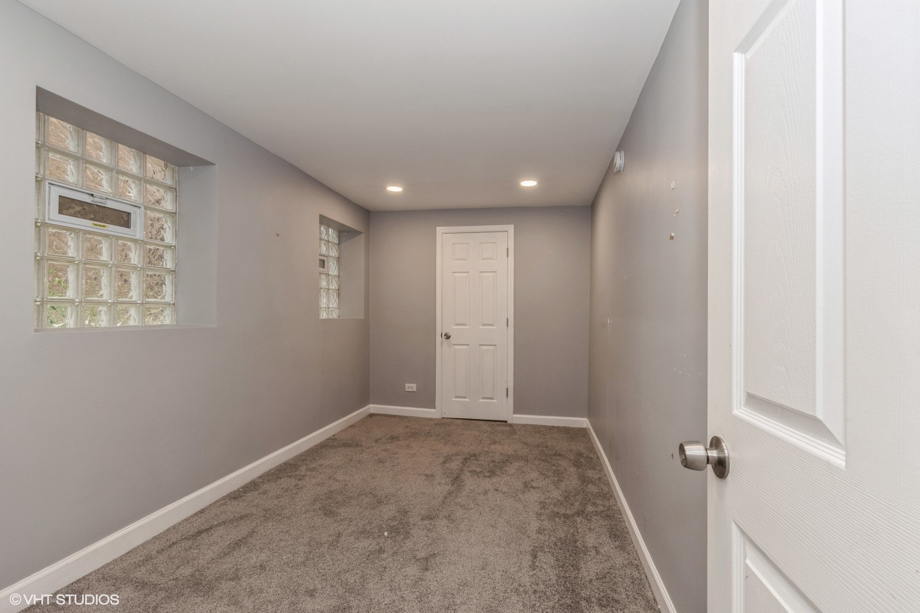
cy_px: 306
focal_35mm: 15
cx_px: 460
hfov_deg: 100.4
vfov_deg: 77.3
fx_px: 383
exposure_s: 1/25
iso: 200
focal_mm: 15
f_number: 11
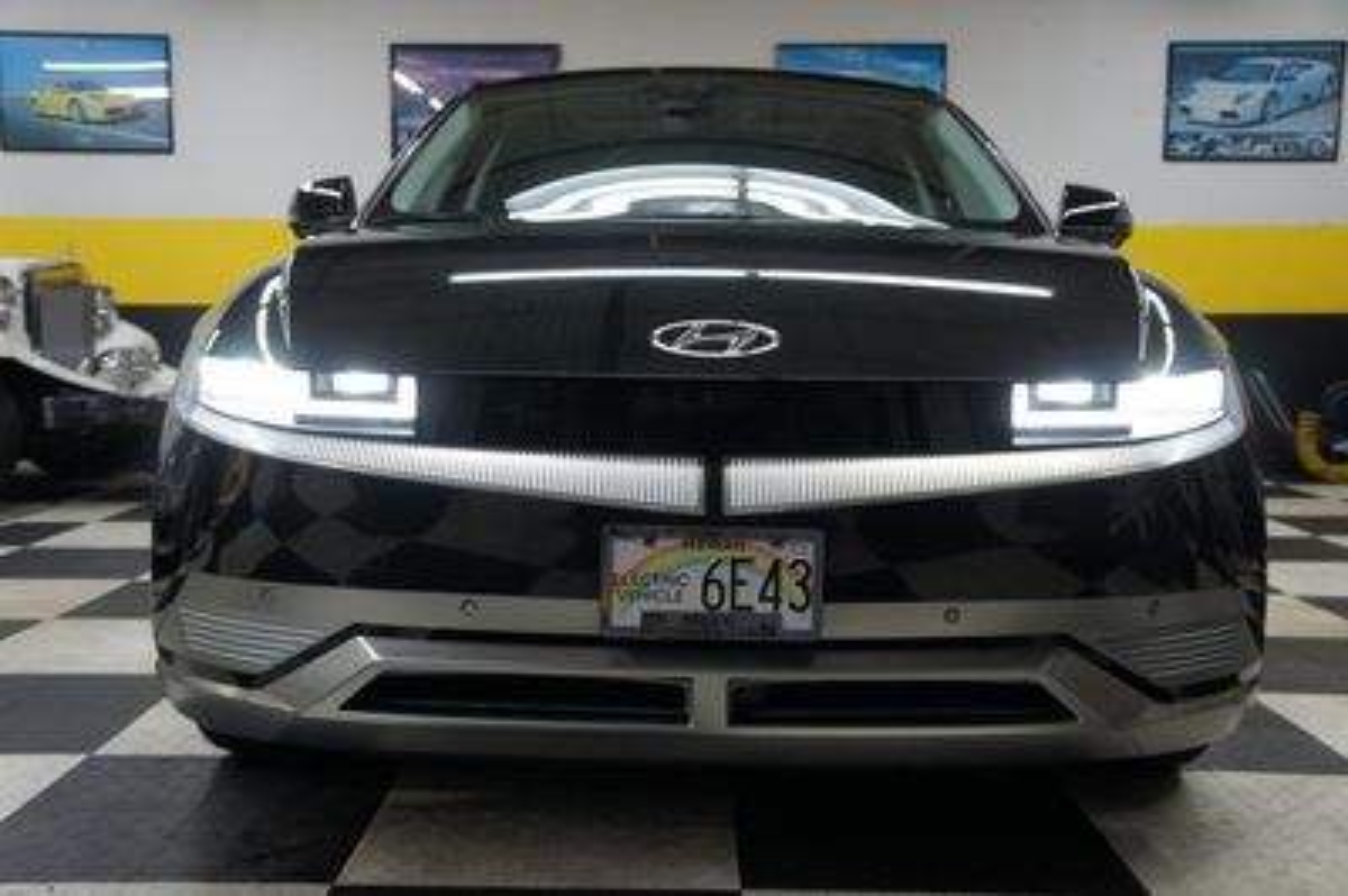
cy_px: 448
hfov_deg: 53.2
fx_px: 1347
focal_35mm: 36
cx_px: 674
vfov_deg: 36.8
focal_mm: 24
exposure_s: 1/40
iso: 250
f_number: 4
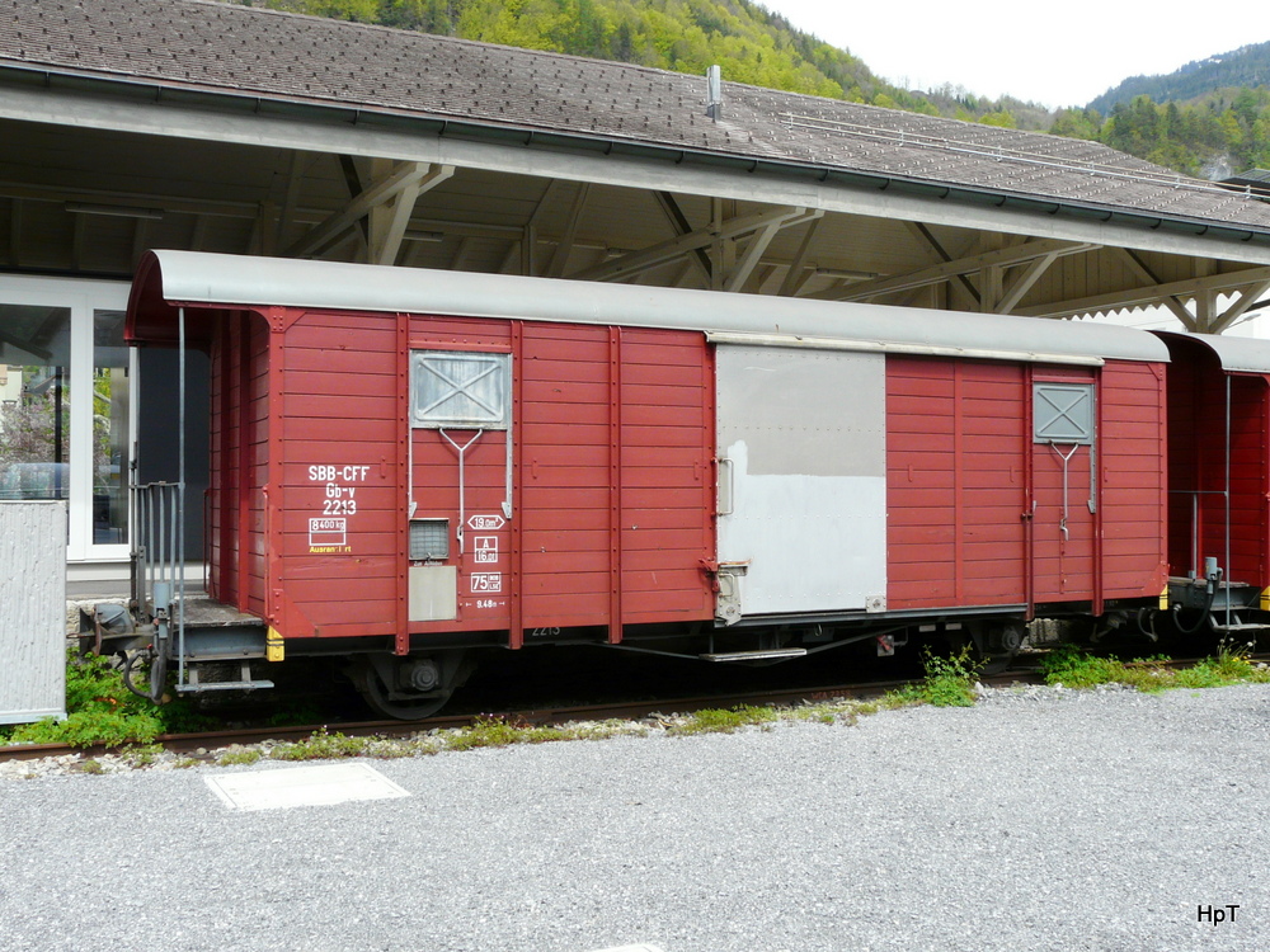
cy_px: 476
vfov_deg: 40.7
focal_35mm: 35
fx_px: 1284
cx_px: 635
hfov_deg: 52.6
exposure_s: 1/250
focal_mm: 5.8
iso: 100
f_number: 5.6
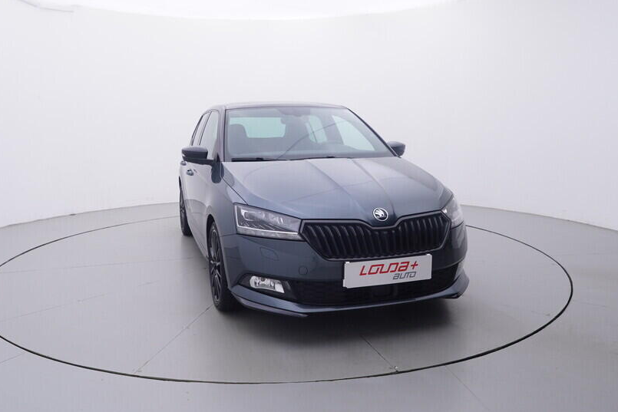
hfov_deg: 64.1
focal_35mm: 29
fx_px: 492
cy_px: 186
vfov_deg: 45.4
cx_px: 273
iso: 200
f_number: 5
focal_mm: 15
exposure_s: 1/80
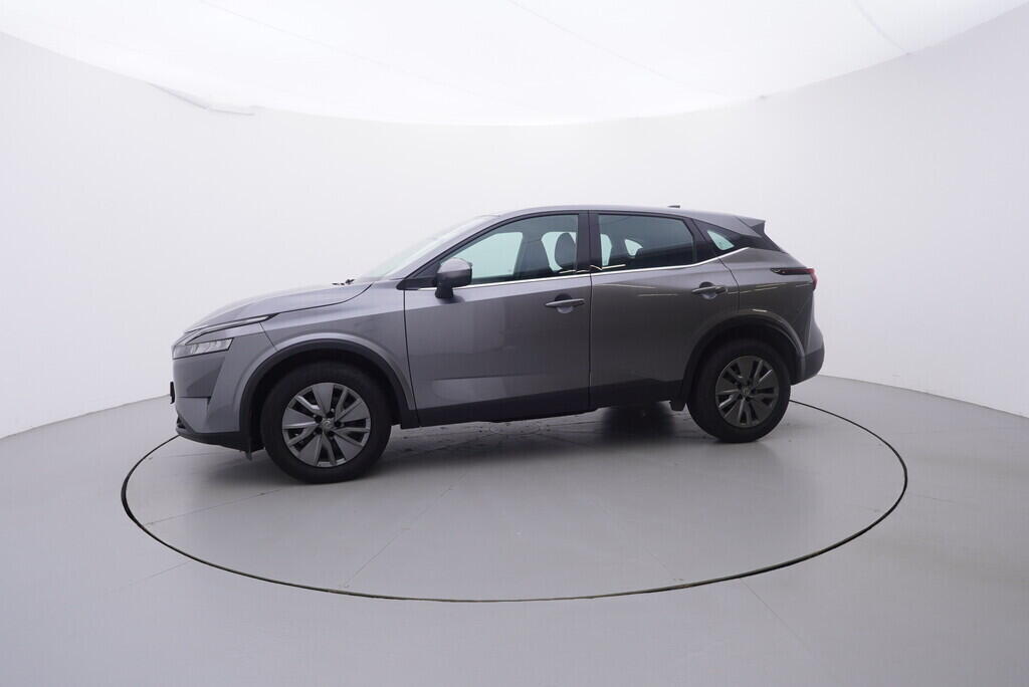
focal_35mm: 22
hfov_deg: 77.3
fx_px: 643
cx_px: 514
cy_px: 344
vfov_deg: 56.2
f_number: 5
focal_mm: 15
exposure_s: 1/80
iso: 200
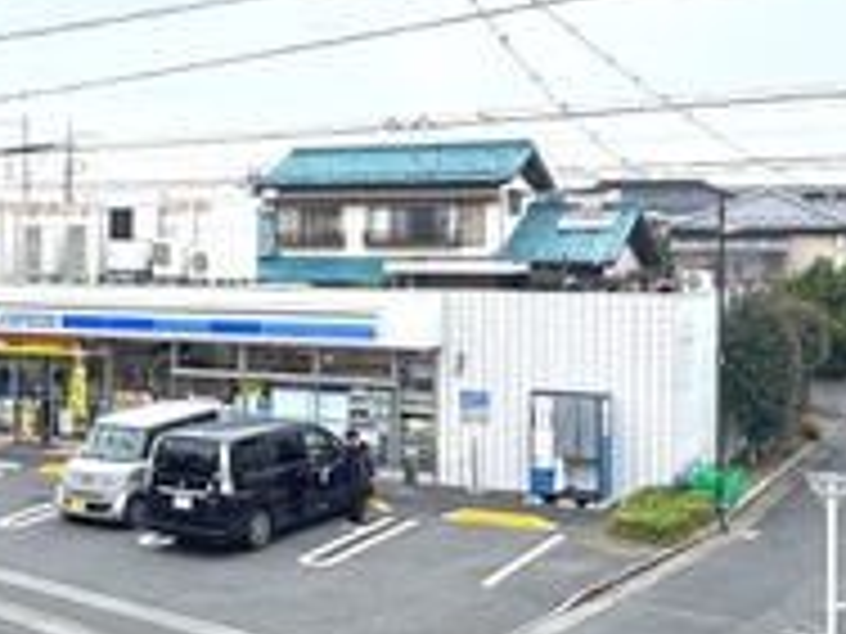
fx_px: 1271
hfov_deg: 36.7
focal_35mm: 52
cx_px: 360
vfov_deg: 28.0
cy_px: 250
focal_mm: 2.22
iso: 40
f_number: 2.2
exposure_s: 1/173
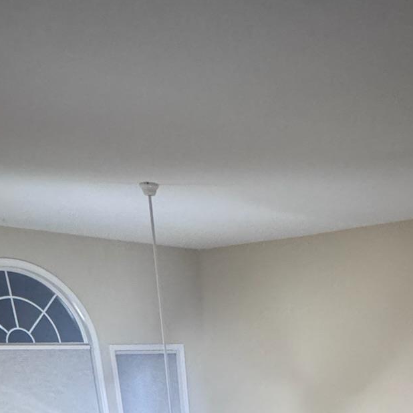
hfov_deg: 39.9
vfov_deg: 26.9
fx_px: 553
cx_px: 303
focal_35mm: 41
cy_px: 640
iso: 1000
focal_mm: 2.22
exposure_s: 1/40
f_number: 2.2
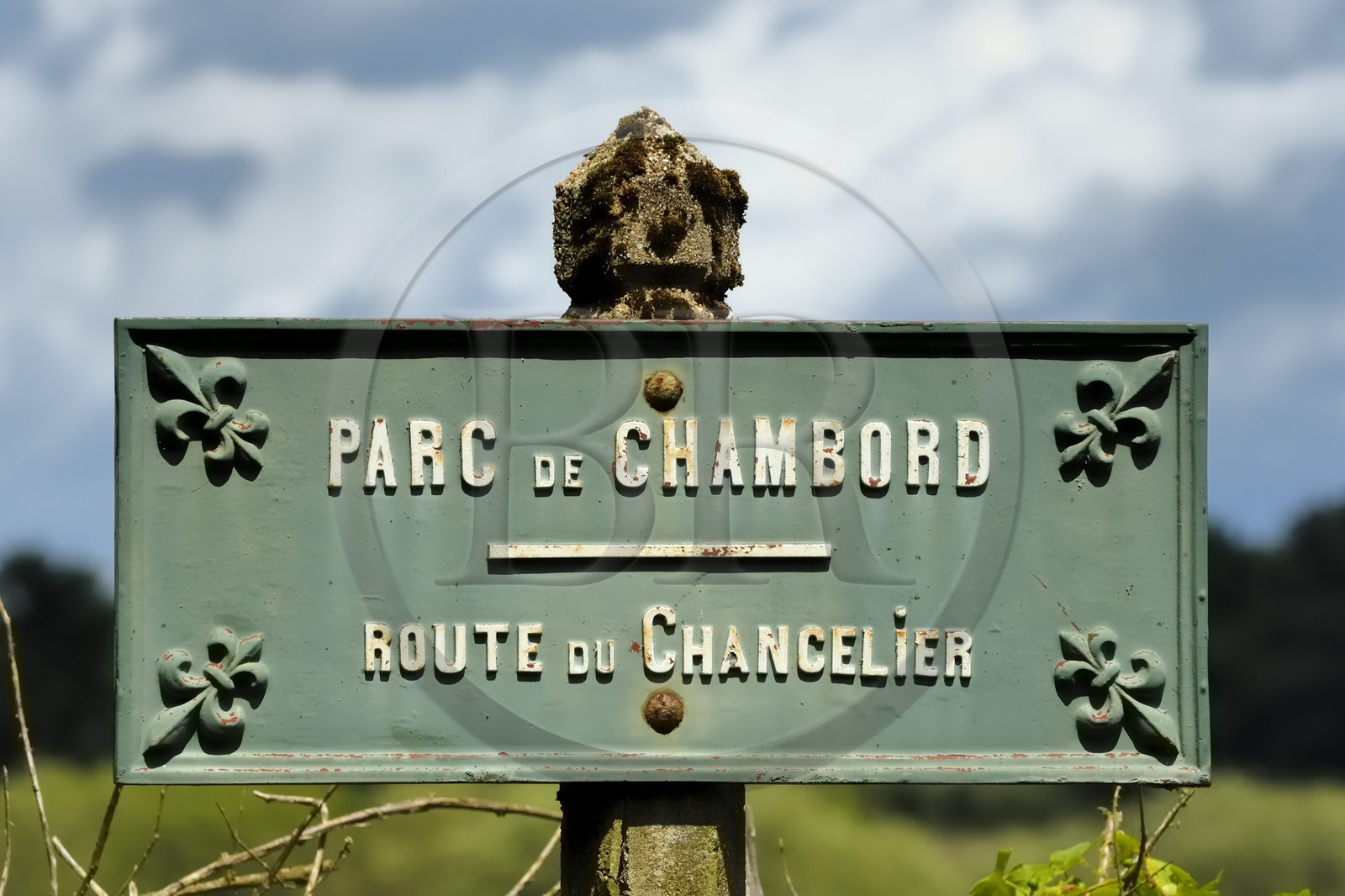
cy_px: 448
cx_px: 672
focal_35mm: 300
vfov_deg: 4.6
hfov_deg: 6.9
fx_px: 11205
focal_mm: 200
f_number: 7.6
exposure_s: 1/400
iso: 100
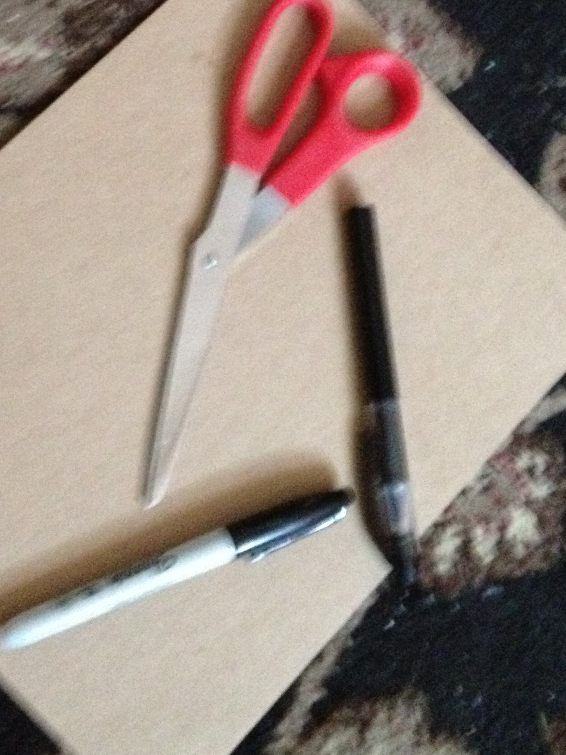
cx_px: 185
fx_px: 1482
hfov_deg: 21.5
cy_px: 244
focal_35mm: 68
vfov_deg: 28.4
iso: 800
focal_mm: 4.28
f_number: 2.4
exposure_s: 1/15
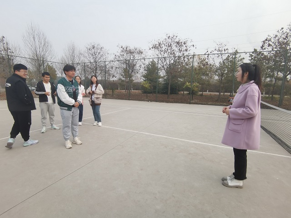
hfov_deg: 91.0
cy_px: 109
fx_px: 143
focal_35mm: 17
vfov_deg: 74.7
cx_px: 146
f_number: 2.2
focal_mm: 2.26
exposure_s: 1/470
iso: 50
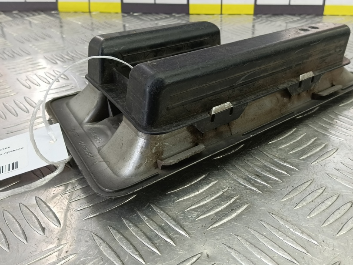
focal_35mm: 29
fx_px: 296
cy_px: 111
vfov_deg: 48.0
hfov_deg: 61.5
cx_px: 198
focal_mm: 4.11
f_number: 1.6
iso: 139
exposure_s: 1/50
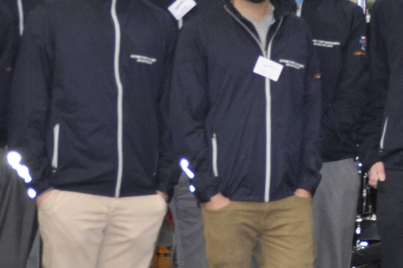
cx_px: 578
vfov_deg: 6.8
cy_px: 6
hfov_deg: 9.9
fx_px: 2259
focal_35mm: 202
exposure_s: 1/60
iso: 400
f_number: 4
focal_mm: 26
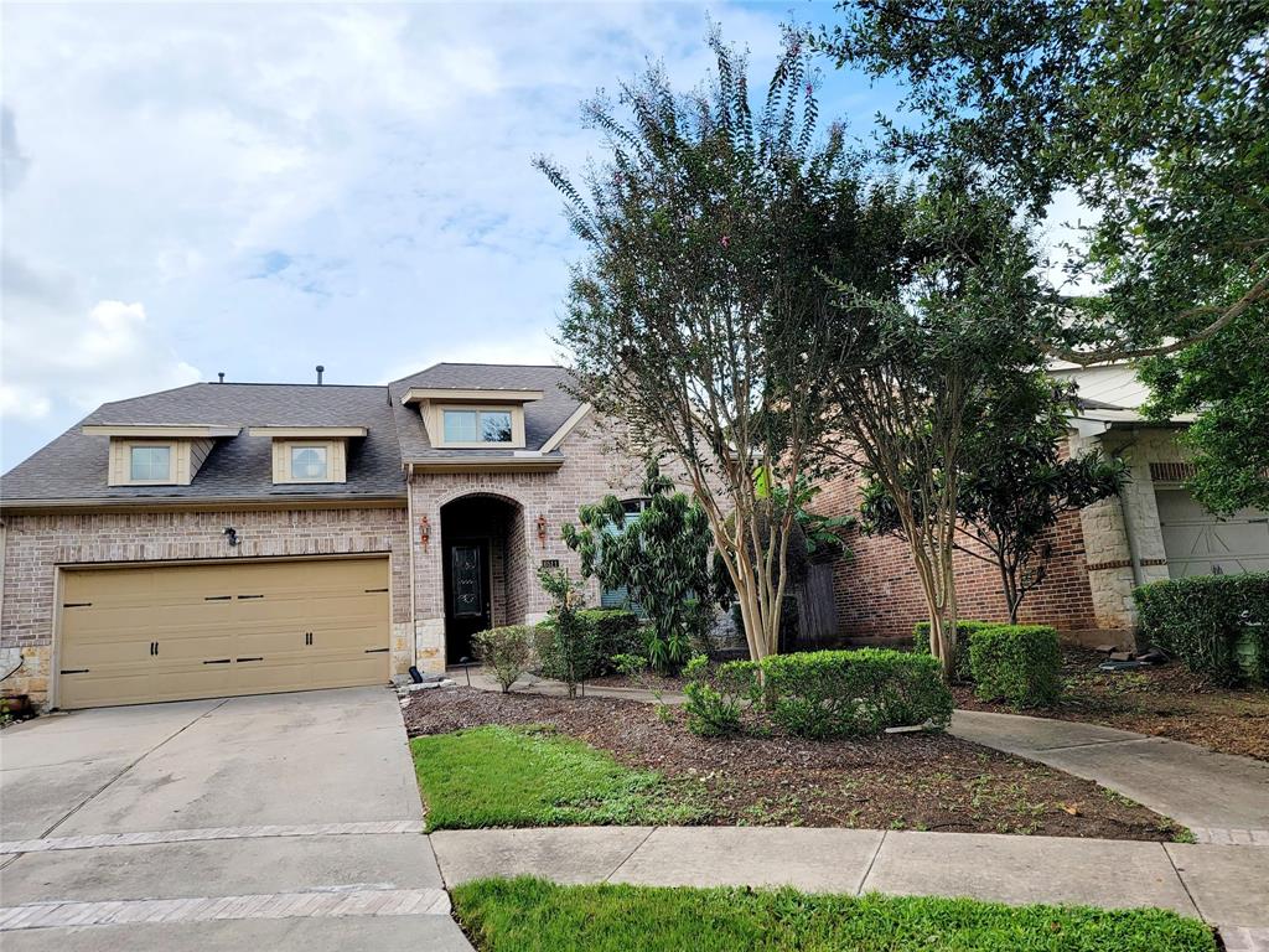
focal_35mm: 24
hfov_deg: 71.6
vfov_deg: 56.8
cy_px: 476
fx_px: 880
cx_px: 634
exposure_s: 1/263
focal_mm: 6.7
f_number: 1.8
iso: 16
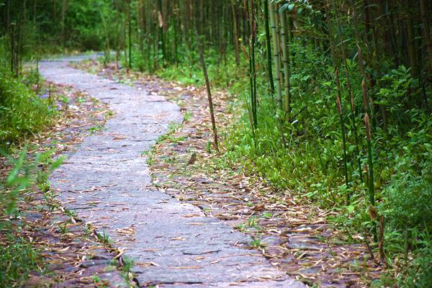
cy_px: 144
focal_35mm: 210
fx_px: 2520
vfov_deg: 6.5
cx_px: 216
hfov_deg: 9.8
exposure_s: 1/250
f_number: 5.6
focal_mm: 140
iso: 450
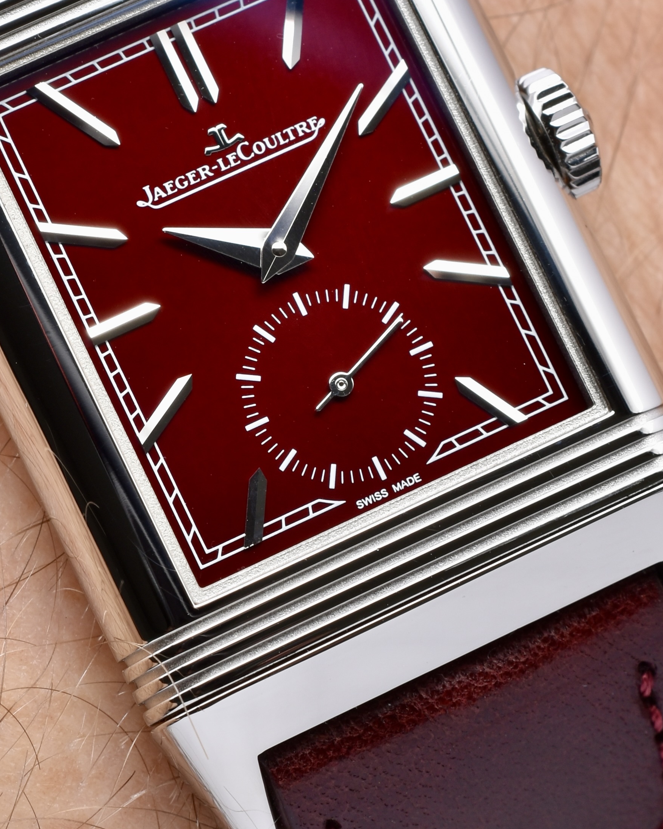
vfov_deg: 14.4
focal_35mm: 134
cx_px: 257
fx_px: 3287
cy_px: 347
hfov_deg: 11.5
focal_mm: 40
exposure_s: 1/15
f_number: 10
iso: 100
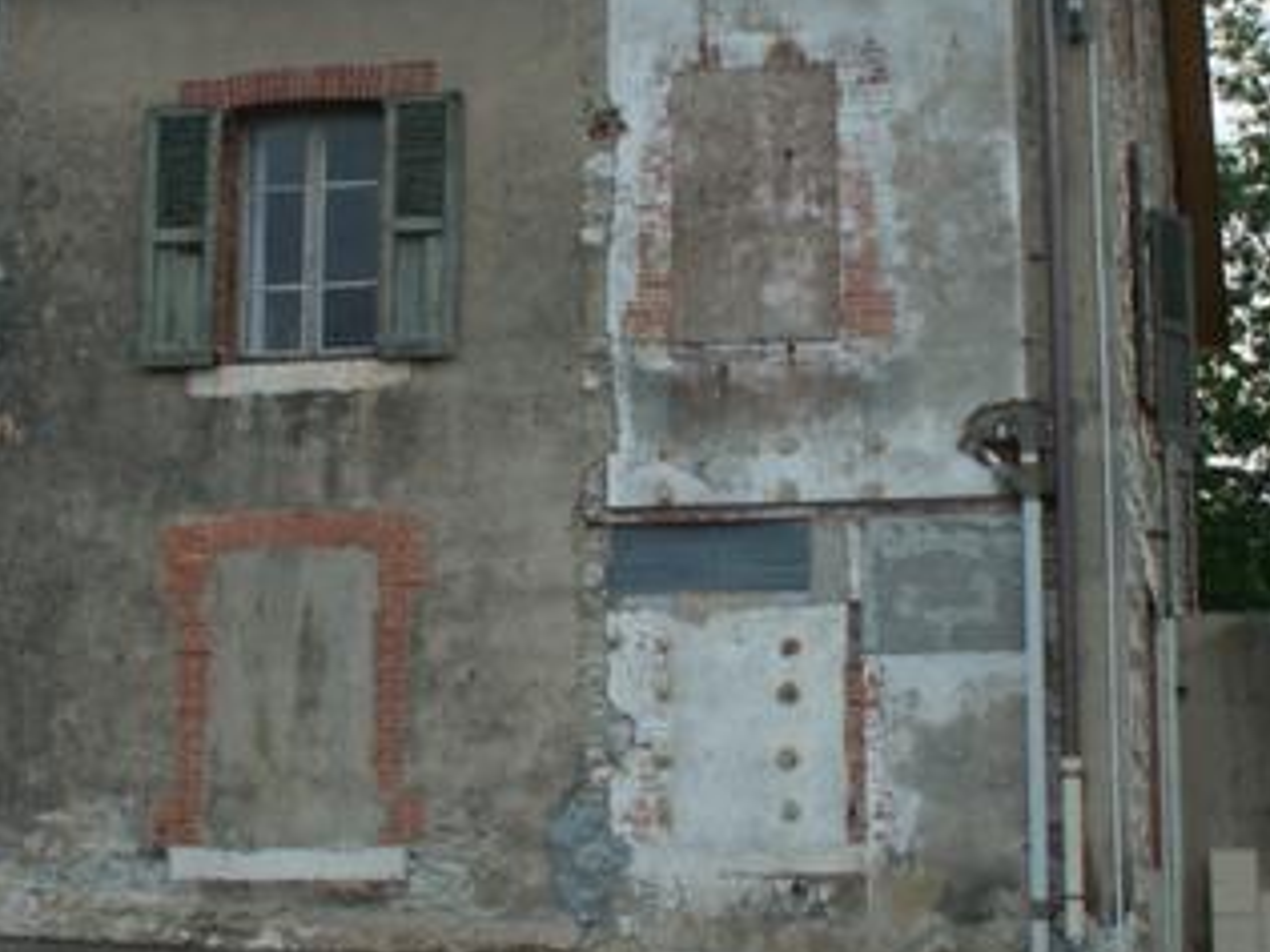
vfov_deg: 18.6
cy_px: 398
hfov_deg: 24.7
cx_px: 506
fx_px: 2898
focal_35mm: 79
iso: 50
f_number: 3.5
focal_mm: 6.39
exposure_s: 1/30
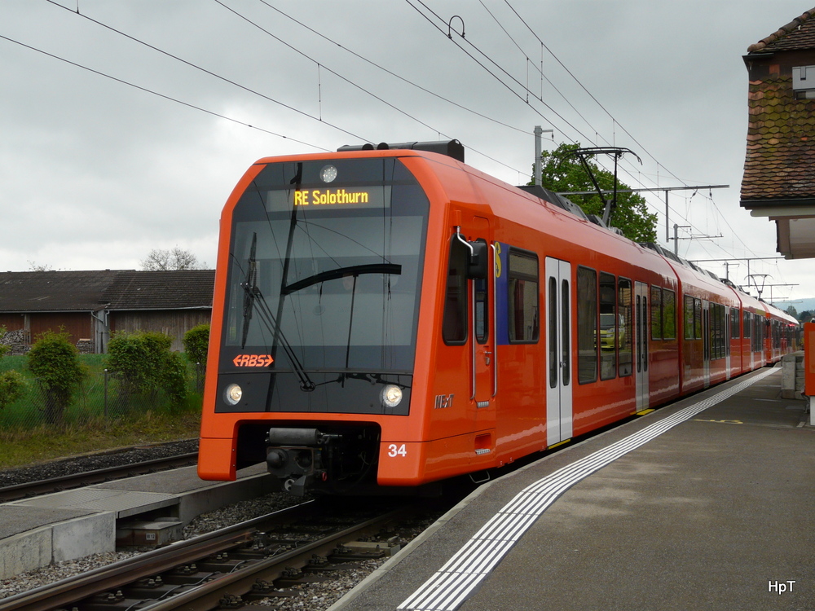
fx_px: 1366
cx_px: 408
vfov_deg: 25.2
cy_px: 306
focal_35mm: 58
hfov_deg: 33.2
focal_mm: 9.5
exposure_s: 1/200
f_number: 4
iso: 100
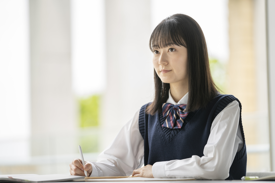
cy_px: 92
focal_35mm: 144
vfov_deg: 9.5
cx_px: 138
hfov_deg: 14.3
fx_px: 1100
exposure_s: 1/400
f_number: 2.8
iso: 200
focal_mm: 144
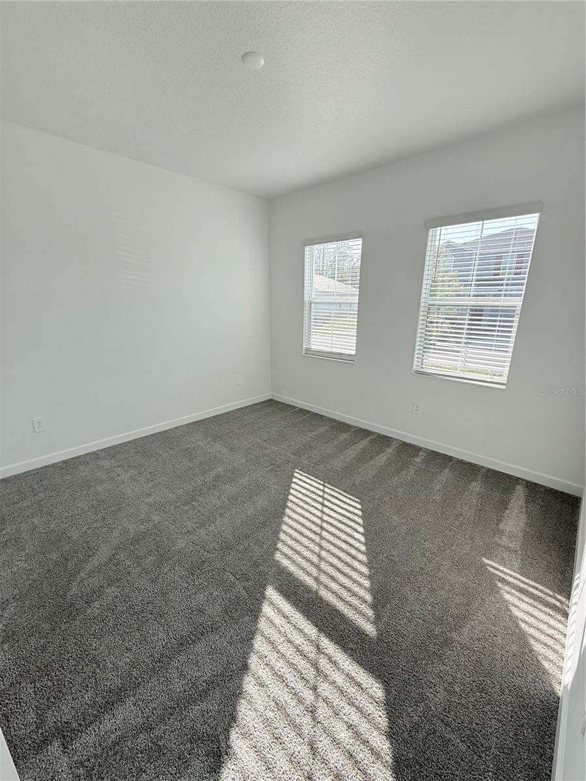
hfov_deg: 85.7
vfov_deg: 102.1
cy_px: 390
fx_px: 316
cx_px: 293
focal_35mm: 14
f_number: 2.2
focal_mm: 2.22
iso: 64
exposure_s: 1/408
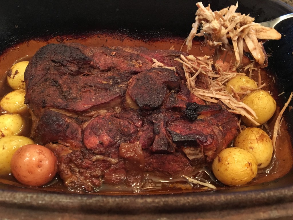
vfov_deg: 48.2
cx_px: 146
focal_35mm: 29
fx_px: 245
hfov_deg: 61.7
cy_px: 110
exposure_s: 1/15
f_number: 2.2
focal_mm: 4.15
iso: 250
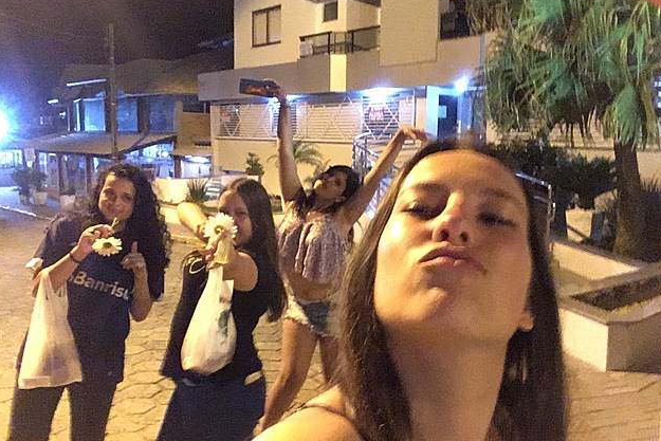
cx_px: 335
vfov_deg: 40.0
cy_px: 221
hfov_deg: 57.2
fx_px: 606
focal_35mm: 33
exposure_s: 1/15
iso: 1000
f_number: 2.4
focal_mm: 2.15
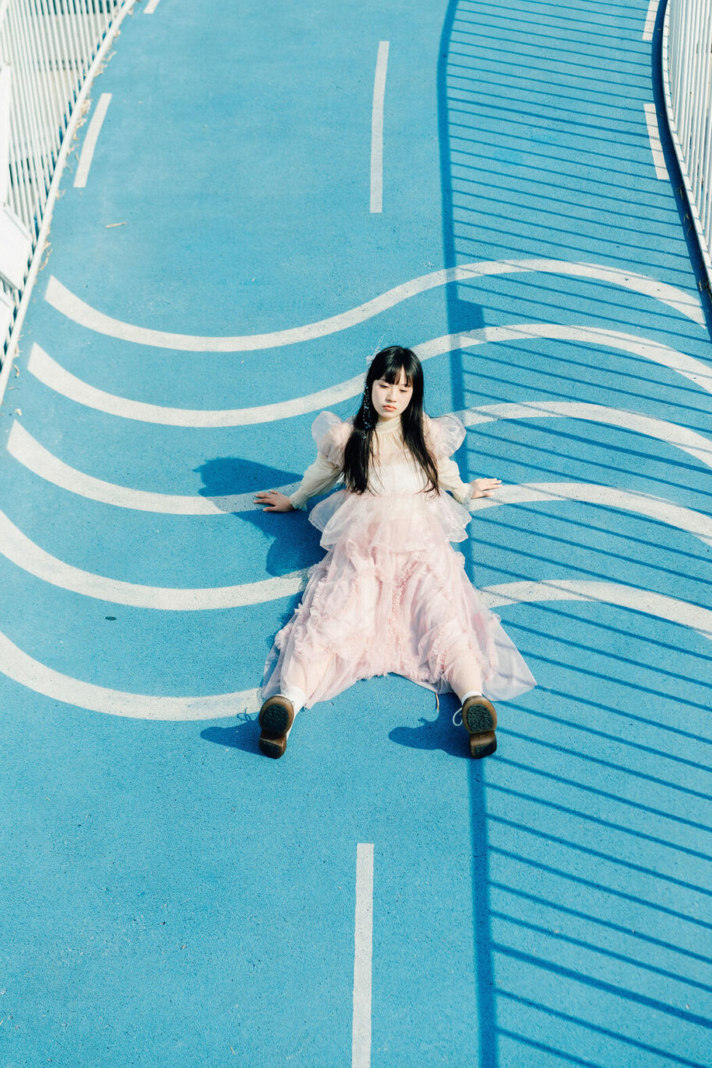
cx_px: 391
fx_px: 1868
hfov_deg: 21.6
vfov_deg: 31.9
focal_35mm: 63
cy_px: 470
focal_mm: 55
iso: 100
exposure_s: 1/1250
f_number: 4
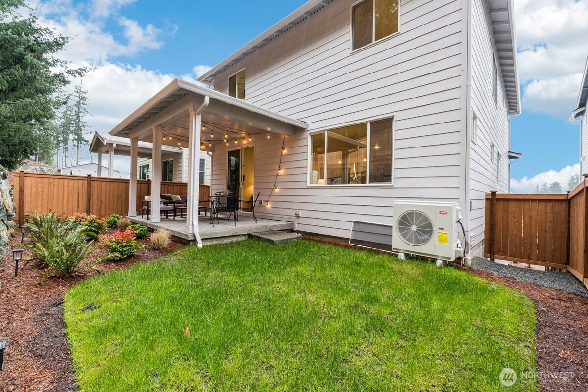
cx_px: 294
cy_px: 196
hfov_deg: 100.4
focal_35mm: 15
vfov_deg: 77.3
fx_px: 245
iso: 250
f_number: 9
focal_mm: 10
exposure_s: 1/10
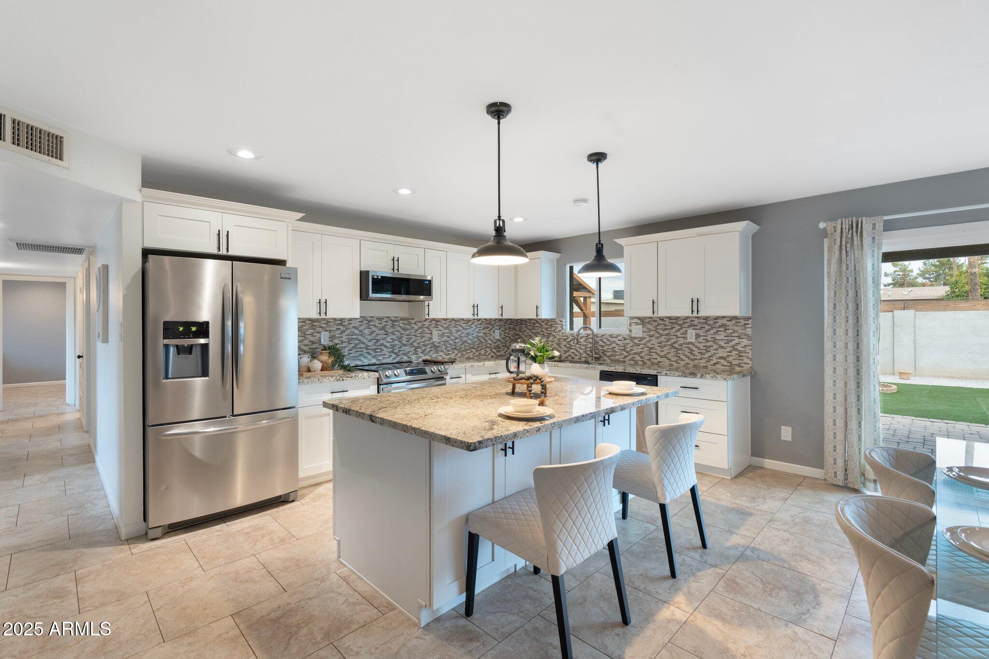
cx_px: 494
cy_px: 330
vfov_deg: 73.7
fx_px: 439
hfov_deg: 96.7
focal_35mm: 16
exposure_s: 1/2.5
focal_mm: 16
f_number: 8
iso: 1000
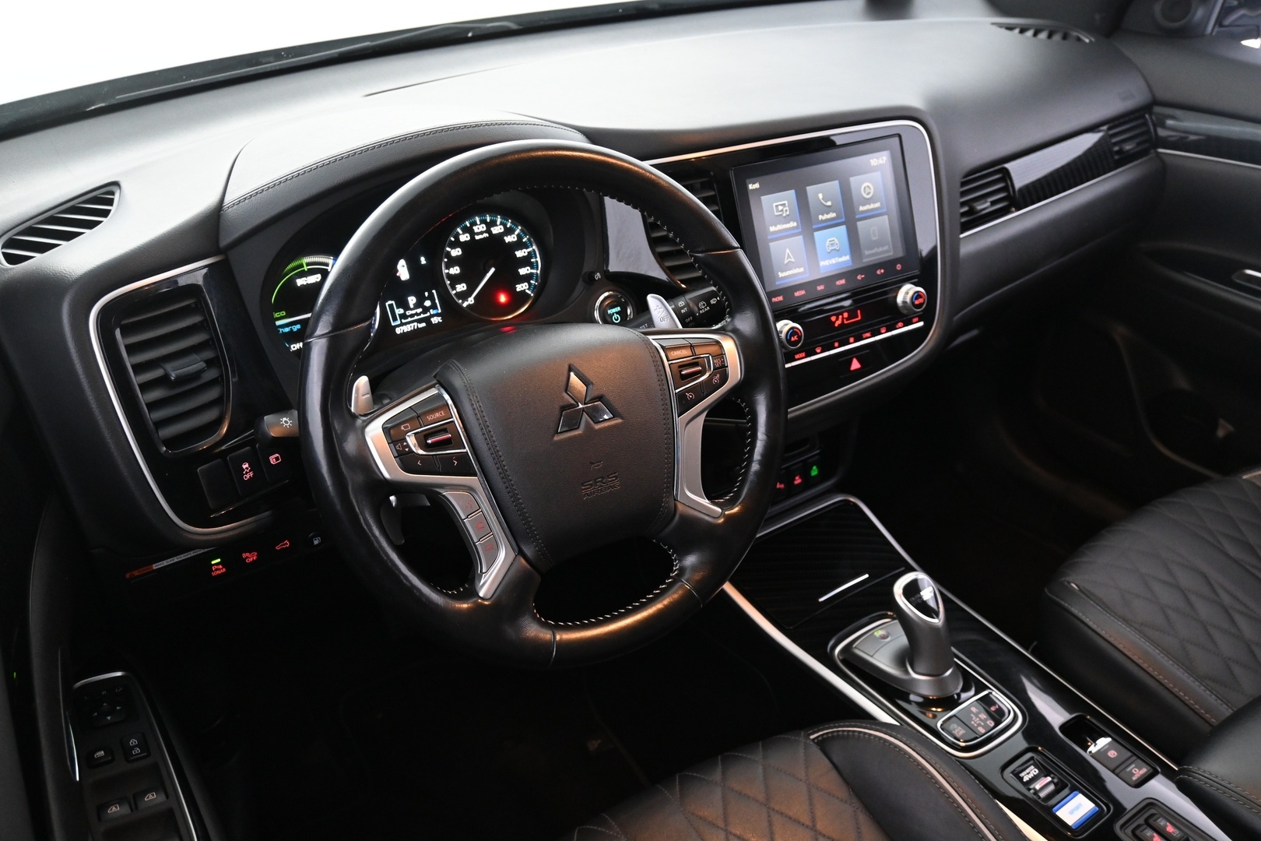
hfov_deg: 63.2
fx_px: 1024
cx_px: 630
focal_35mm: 29
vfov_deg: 44.6
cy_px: 420
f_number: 3.8
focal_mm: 19.5
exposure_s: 1/30
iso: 2200
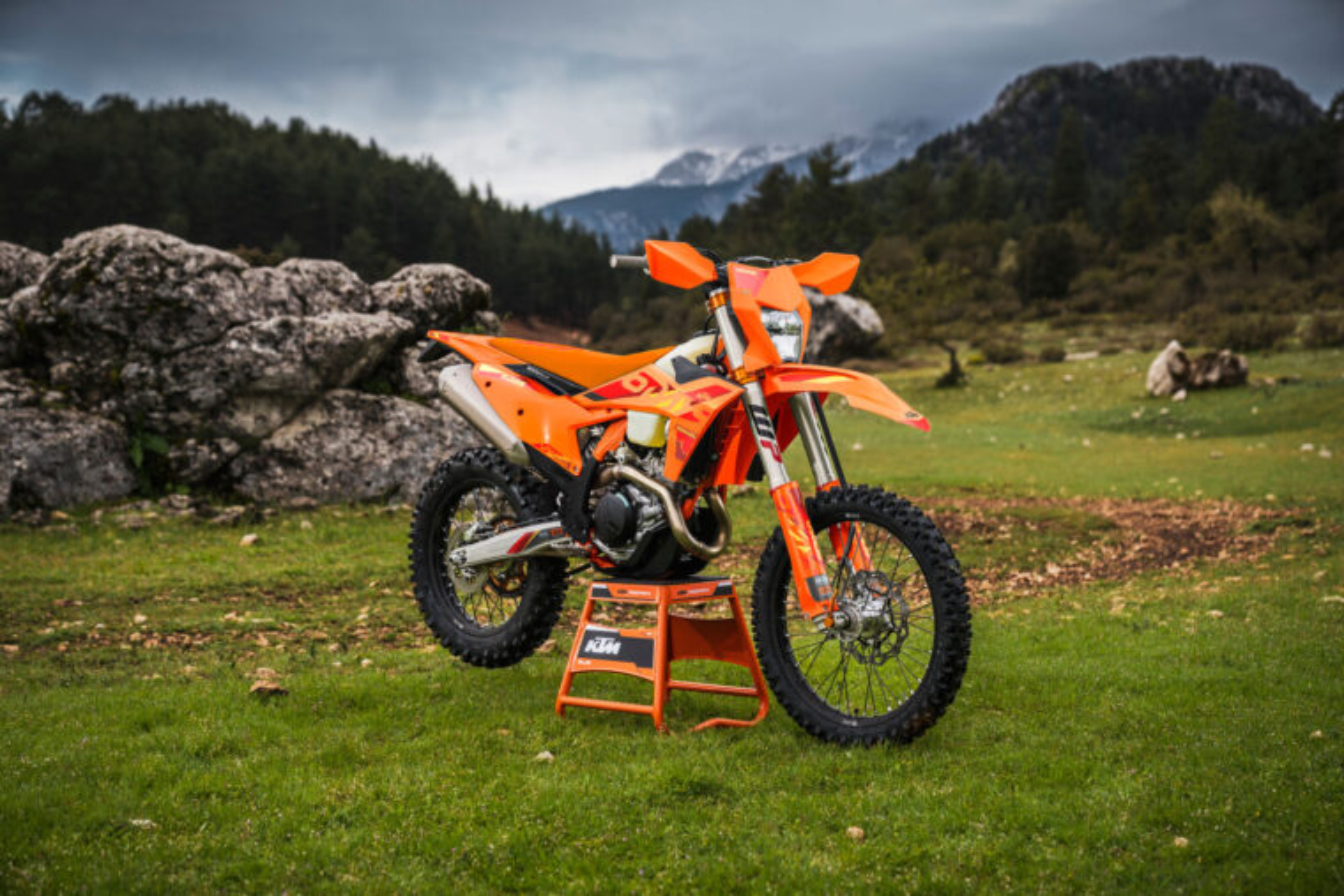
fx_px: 2166
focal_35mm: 58
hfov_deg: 34.5
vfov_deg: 23.4
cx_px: 672
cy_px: 448
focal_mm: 58
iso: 50
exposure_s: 1/400
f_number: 3.2
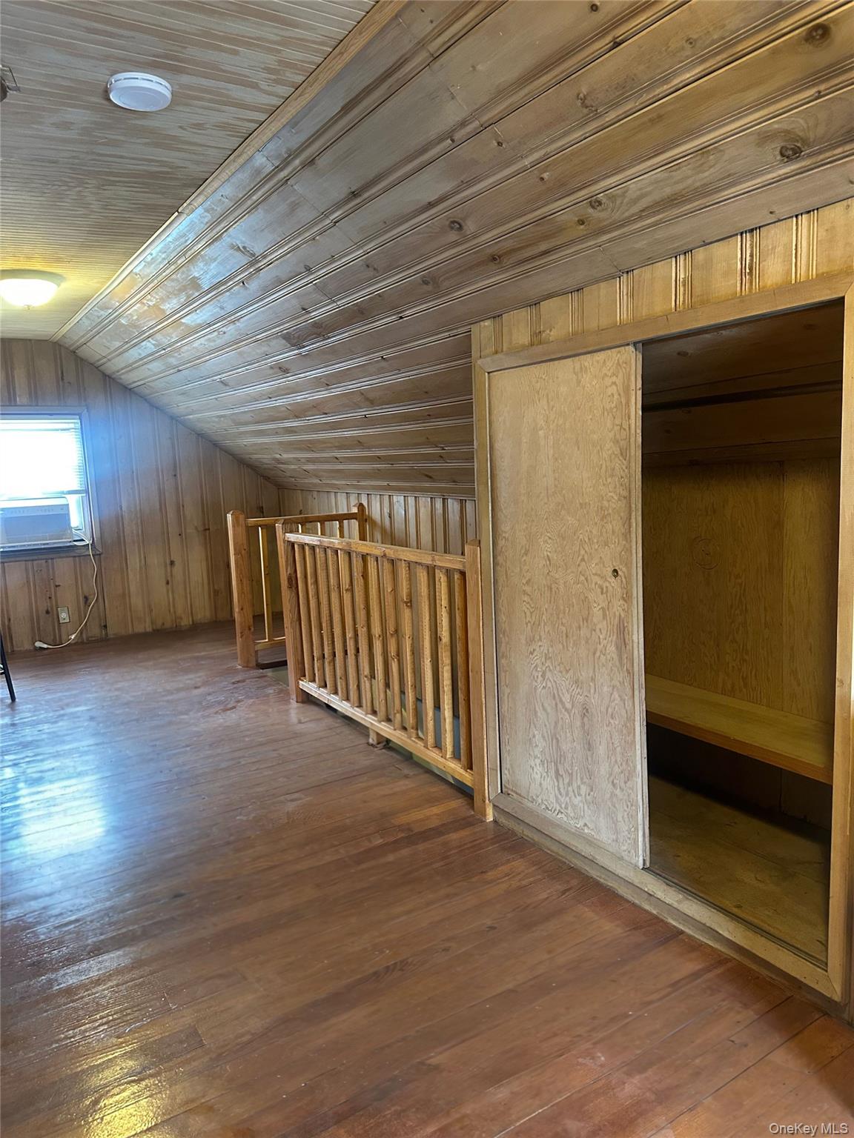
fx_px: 789
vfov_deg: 71.6
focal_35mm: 24
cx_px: 427
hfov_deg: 56.8
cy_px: 569
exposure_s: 1/60
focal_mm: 6.86
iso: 500
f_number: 1.78
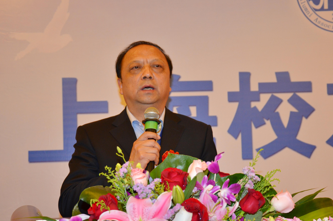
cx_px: 185
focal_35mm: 65
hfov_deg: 31.2
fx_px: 596
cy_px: 124
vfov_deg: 20.9
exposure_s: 1/60
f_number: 4.5
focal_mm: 35
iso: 800
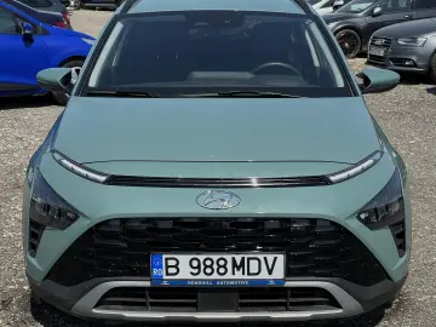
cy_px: 164
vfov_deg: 30.3
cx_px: 218
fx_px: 605
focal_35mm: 48
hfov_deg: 39.7
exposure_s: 1/2976
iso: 64
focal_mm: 6.86
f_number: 1.78
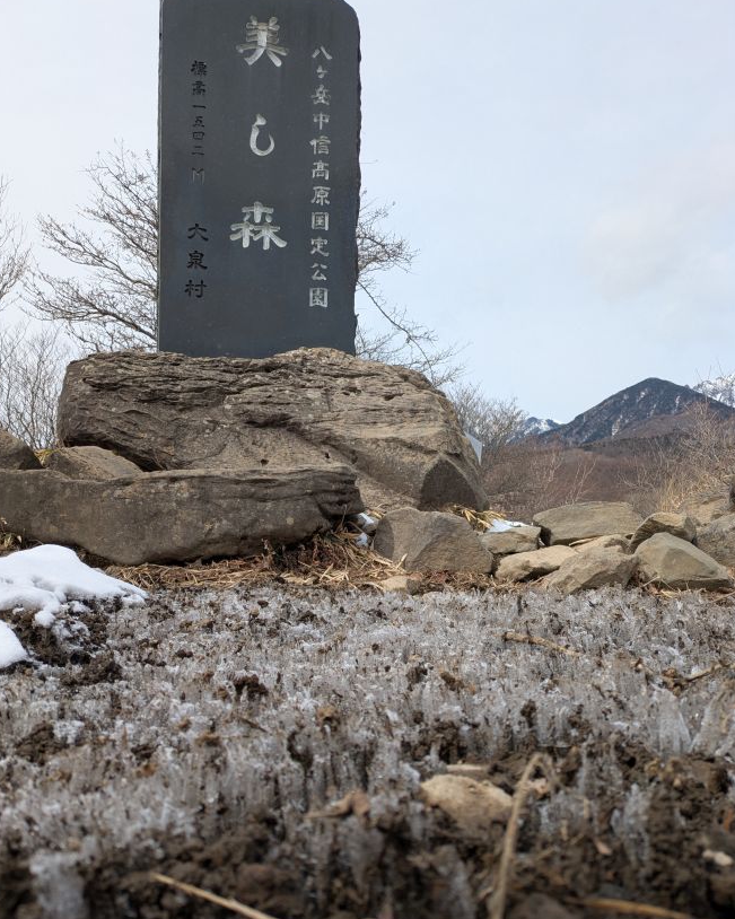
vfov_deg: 64.0
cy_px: 494
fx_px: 734
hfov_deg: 53.2
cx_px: 369
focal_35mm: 27
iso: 47
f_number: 1.89
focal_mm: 5.43
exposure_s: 1/1449
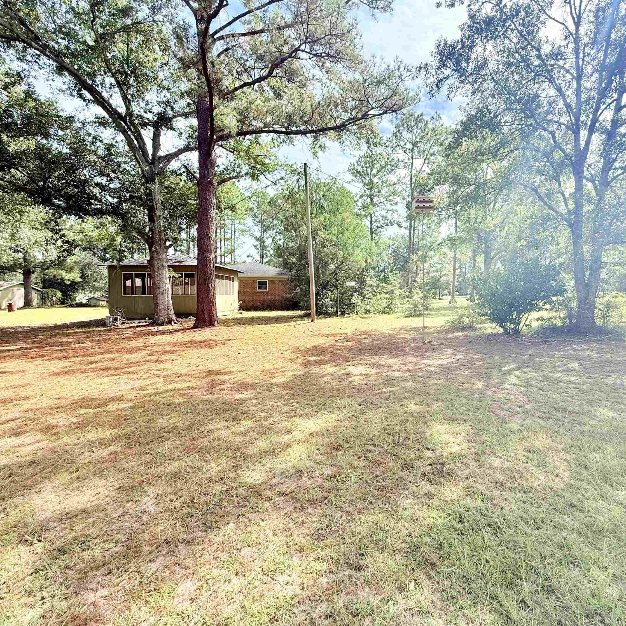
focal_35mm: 17
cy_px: 309
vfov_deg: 84.0
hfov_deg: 83.2
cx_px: 369
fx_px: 348
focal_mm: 2.22
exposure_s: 1/876
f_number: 2.2
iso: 64
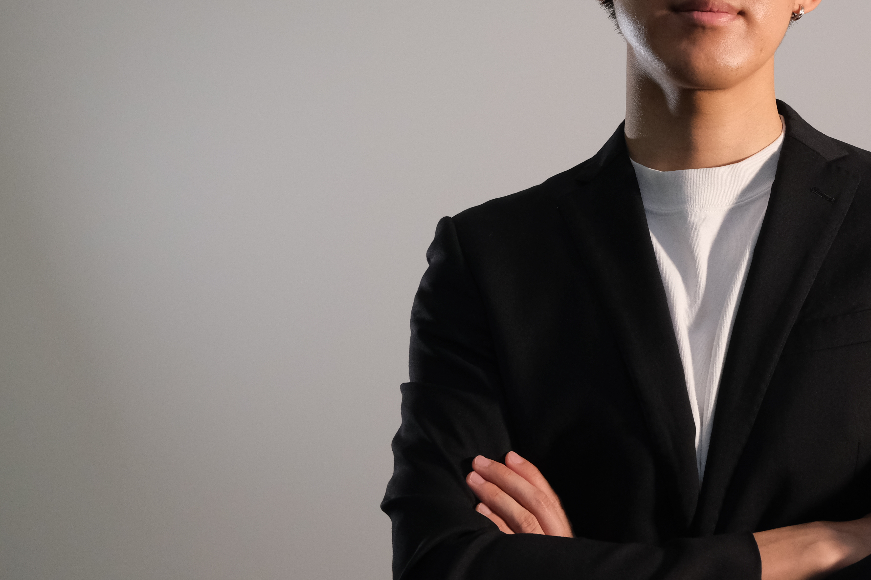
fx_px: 1500
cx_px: 737
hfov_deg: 31.3
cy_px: 170
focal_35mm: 62
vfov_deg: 21.8
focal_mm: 23.5
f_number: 4.5
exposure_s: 1/60
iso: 2000
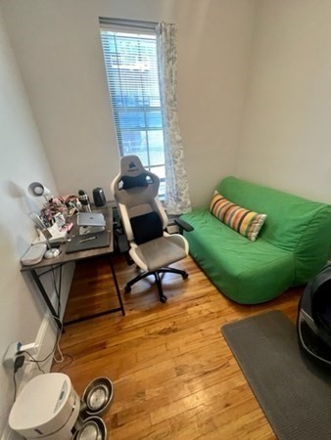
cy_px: 220
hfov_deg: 90.0
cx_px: 166
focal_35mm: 13
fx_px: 166
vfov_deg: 106.2
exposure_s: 1/60
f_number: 1.8
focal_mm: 1.57
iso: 200
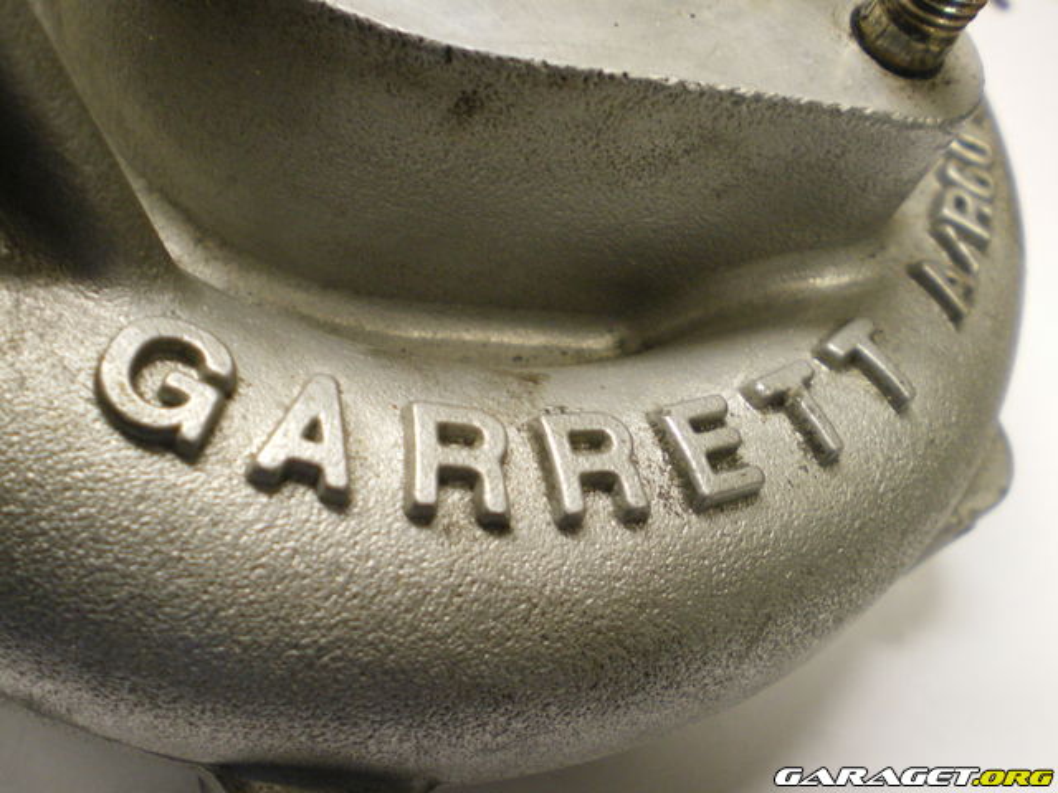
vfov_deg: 37.7
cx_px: 529
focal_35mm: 38
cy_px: 396
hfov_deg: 49.0
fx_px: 1161
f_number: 3.1
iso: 320
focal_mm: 6.3
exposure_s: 1/30
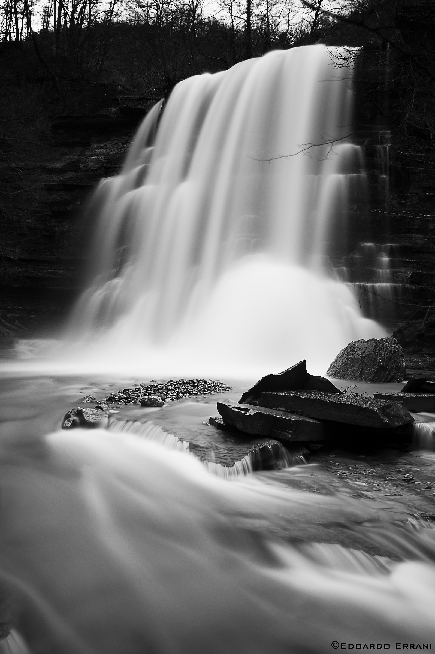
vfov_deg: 54.5
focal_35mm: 35
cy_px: 327
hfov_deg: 37.8
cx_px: 218
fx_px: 635
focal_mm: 35
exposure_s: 30
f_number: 16
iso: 200
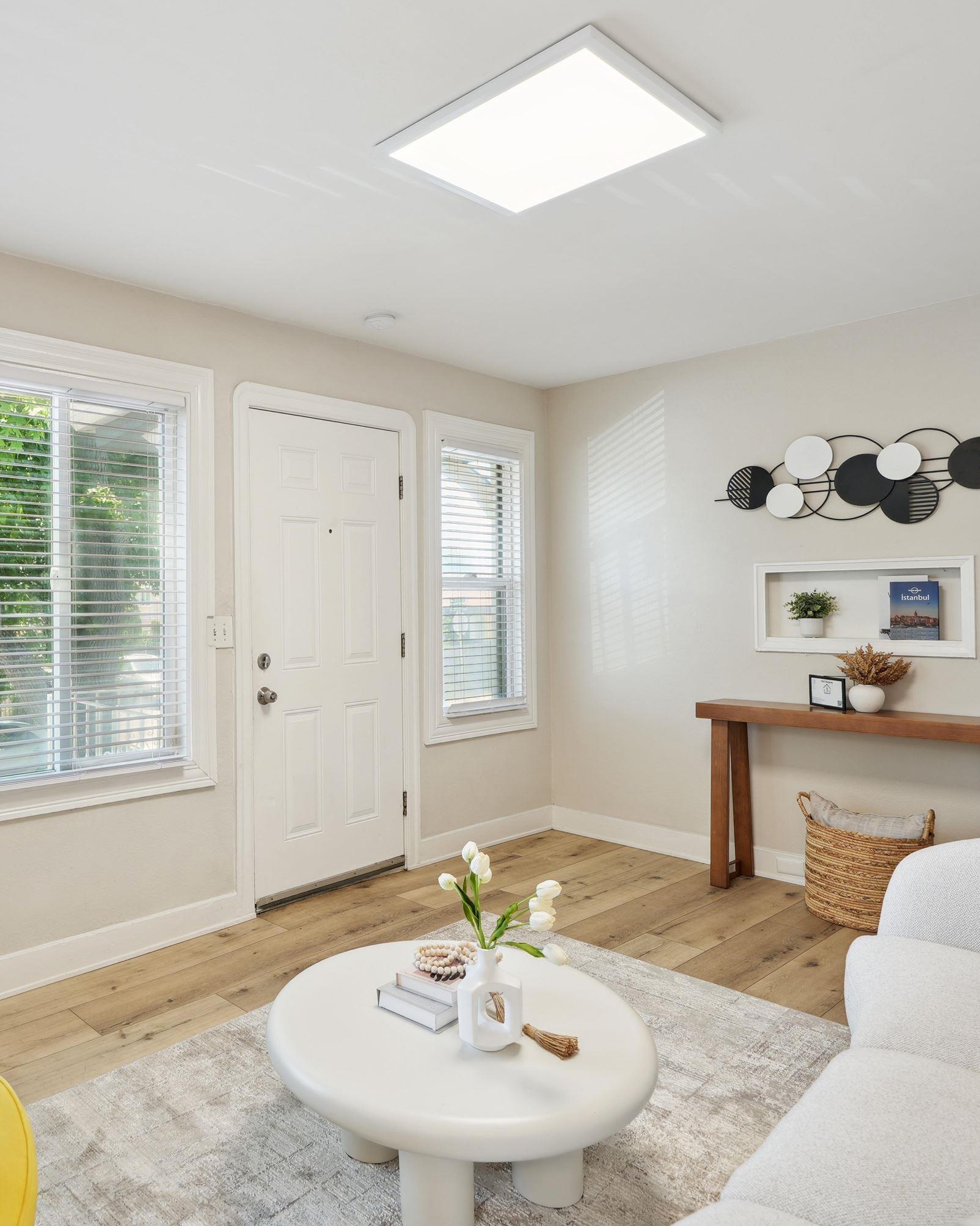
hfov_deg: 58.2
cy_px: 608
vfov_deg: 72.6
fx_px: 834
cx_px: 264
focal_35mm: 23
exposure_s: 1/8
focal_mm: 16
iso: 100
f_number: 5.6
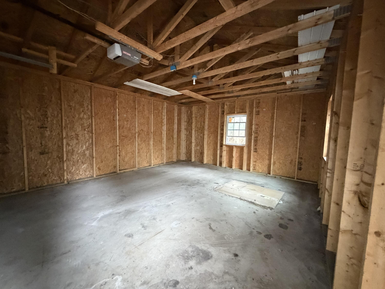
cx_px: 192
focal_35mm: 14
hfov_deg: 102.1
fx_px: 156
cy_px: 144
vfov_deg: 85.7
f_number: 2.2
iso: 1250
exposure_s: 1/51
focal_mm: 2.22
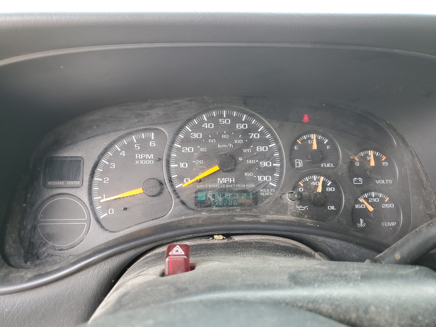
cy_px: 164
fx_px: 327
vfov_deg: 53.1
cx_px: 218
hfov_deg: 67.3
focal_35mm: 26
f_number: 1.5
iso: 65
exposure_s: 1/120
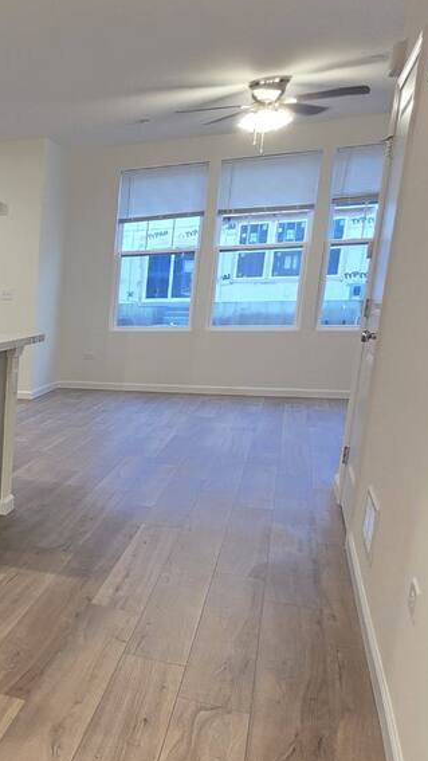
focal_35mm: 36
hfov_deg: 24.3
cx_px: -240
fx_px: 726
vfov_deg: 54.7
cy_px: 472
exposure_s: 1/60
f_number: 1.9
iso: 320
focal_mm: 2.2
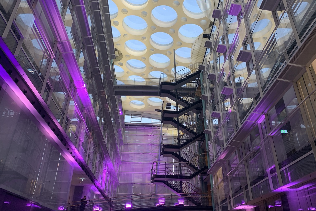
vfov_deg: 46.4
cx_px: 161
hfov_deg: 65.5
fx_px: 246
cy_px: 106
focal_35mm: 28
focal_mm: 4.25
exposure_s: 1/97
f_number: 1.8
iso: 80
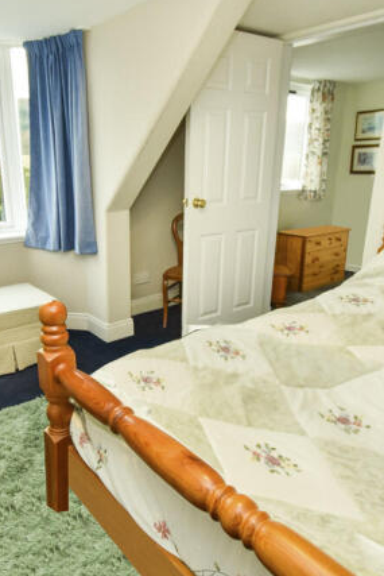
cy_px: 288
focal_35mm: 23
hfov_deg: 54.6
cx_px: 146
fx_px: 368
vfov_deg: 76.1
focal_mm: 10
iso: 800
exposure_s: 1/100
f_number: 5
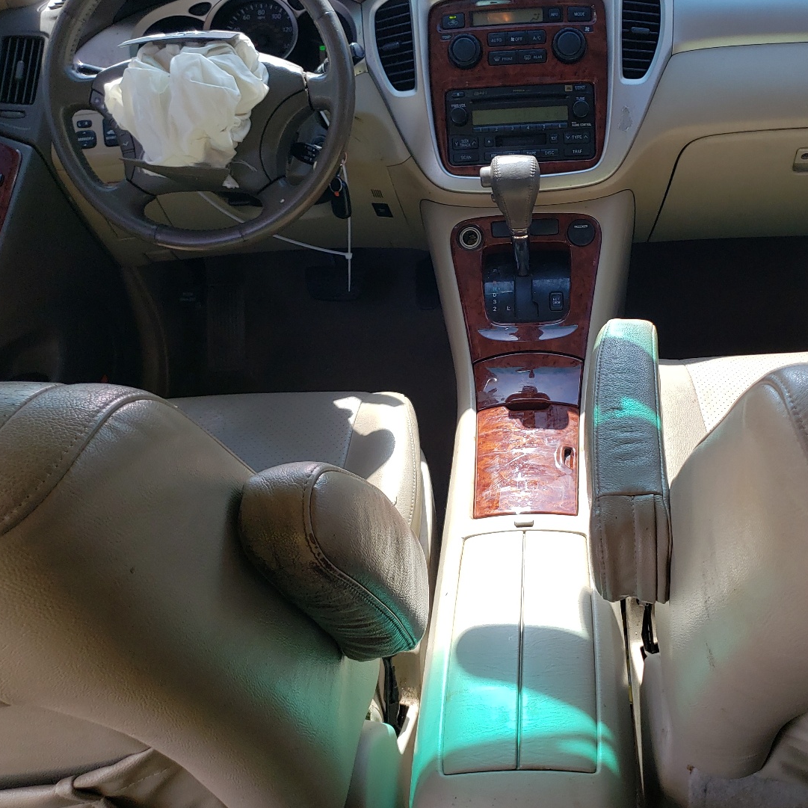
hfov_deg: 47.8
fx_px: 898
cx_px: 530
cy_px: 376
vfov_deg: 48.4
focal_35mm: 34
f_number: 1.5
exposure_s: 1/323
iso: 50
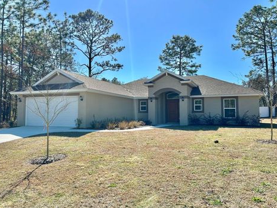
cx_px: 143
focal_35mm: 28
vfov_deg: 49.7
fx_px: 224
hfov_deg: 63.4
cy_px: 101
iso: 50
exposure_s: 1/4274
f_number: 1.5
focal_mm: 5.7
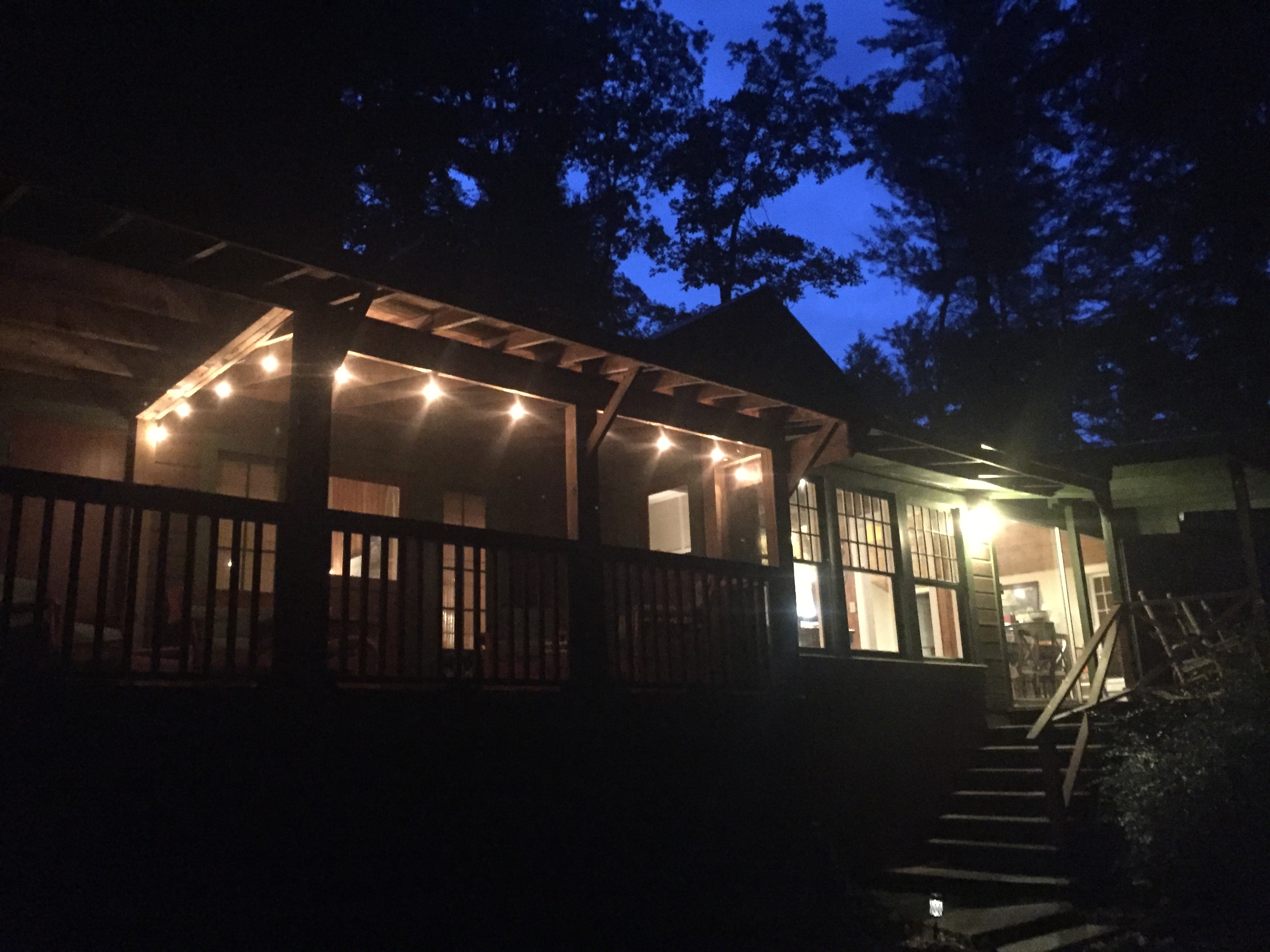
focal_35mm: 29
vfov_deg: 48.2
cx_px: 635
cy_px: 476
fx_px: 1064
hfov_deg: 61.7
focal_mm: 4.15
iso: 1600
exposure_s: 1/15
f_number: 2.2
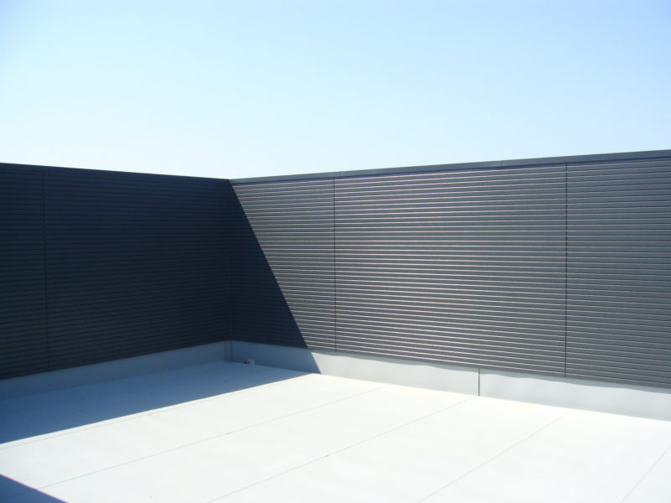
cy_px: 252
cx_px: 336
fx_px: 678
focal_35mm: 35
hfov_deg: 52.6
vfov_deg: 40.7
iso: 80
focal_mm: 5.8
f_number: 5.6
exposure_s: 1/250
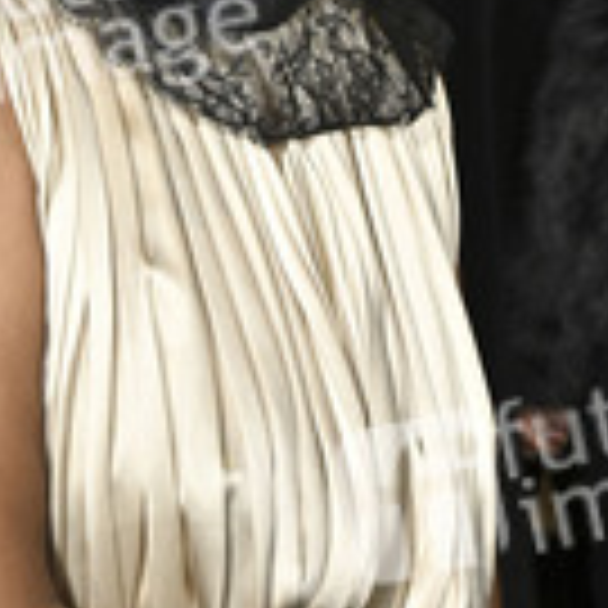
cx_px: 158
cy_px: 252
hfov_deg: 19.6
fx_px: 1749
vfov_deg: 19.7
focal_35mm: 88
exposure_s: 1/320
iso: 2500
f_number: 5.6
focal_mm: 35
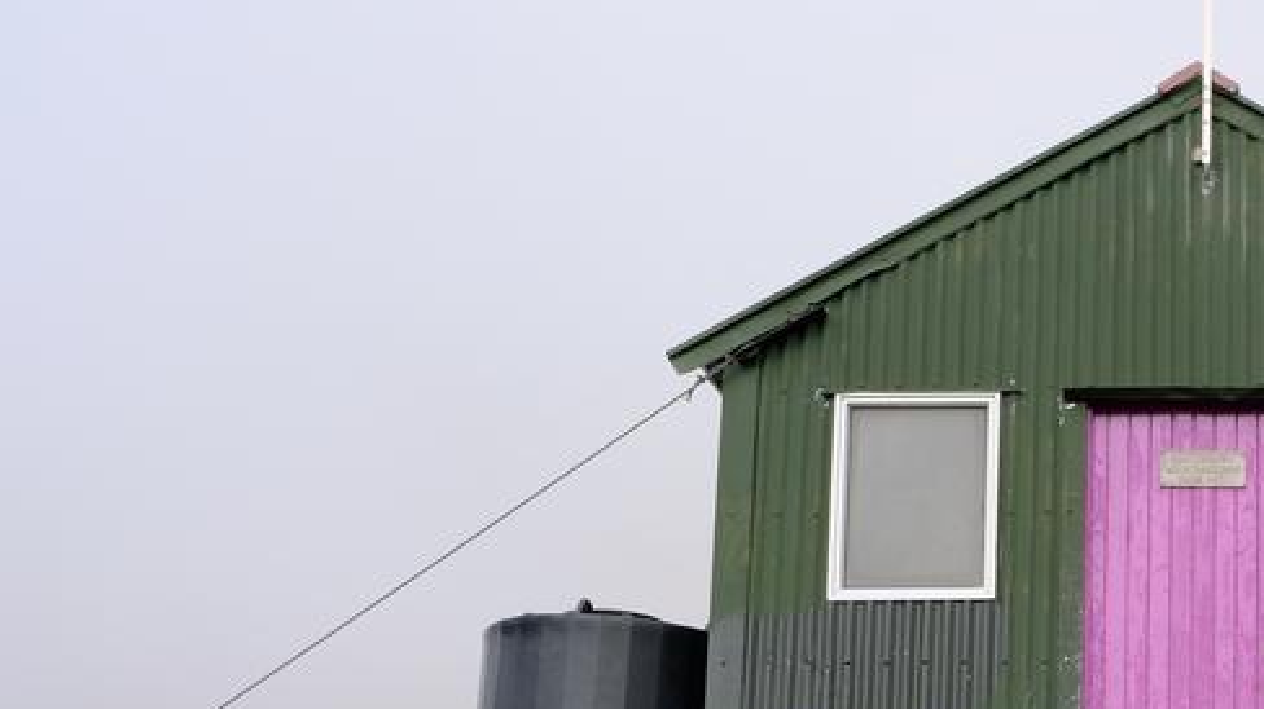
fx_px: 2580
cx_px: 1285
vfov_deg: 15.5
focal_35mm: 77
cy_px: 627
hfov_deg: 26.0
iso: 640
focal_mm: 23
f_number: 11
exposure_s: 1/350
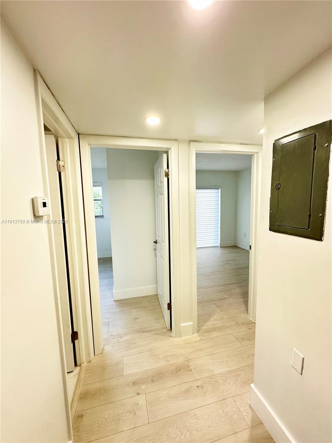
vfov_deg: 102.1
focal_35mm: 14
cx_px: 166
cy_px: 222
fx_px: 179
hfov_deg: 85.7
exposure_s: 1/120
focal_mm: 2.22
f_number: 2.2
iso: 200
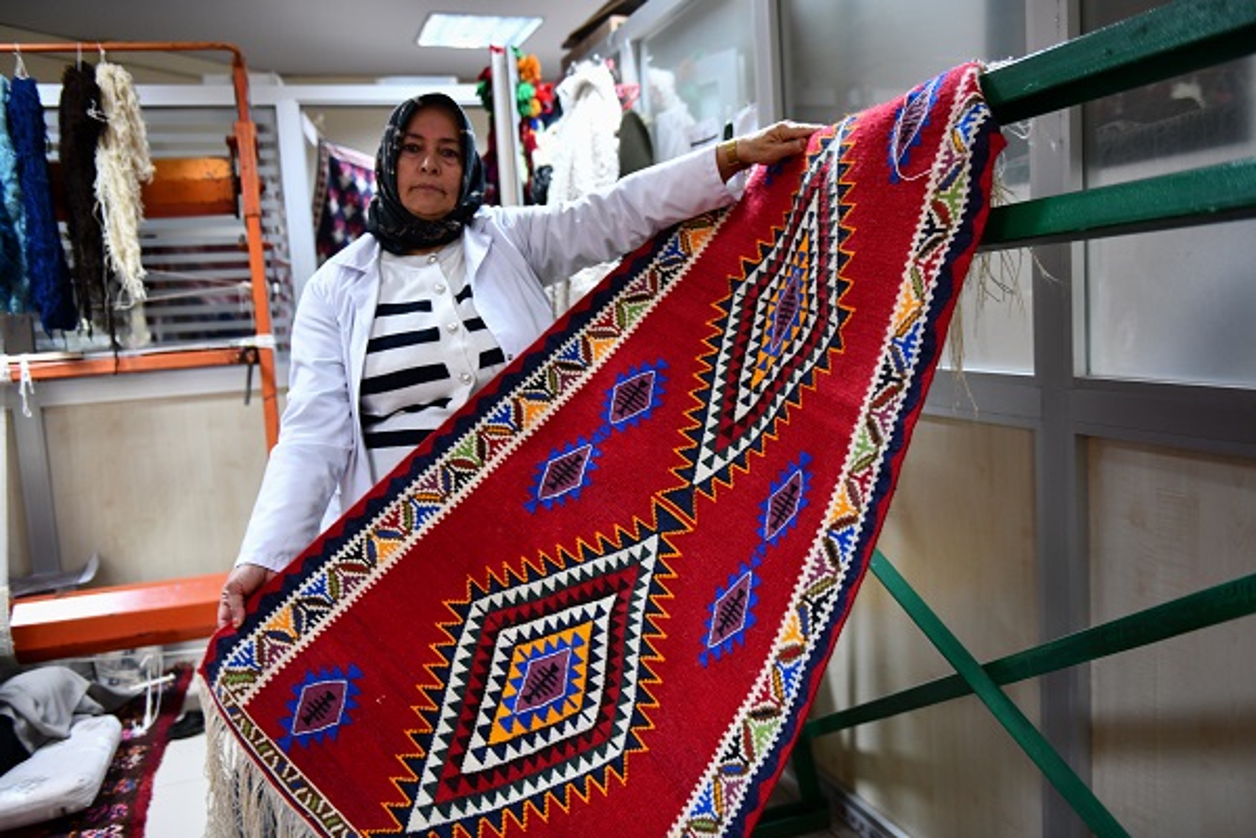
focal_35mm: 31
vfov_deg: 42.3
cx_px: 628
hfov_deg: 60.3
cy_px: 419
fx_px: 1081
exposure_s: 1/30
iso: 800
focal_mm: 31
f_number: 2.8
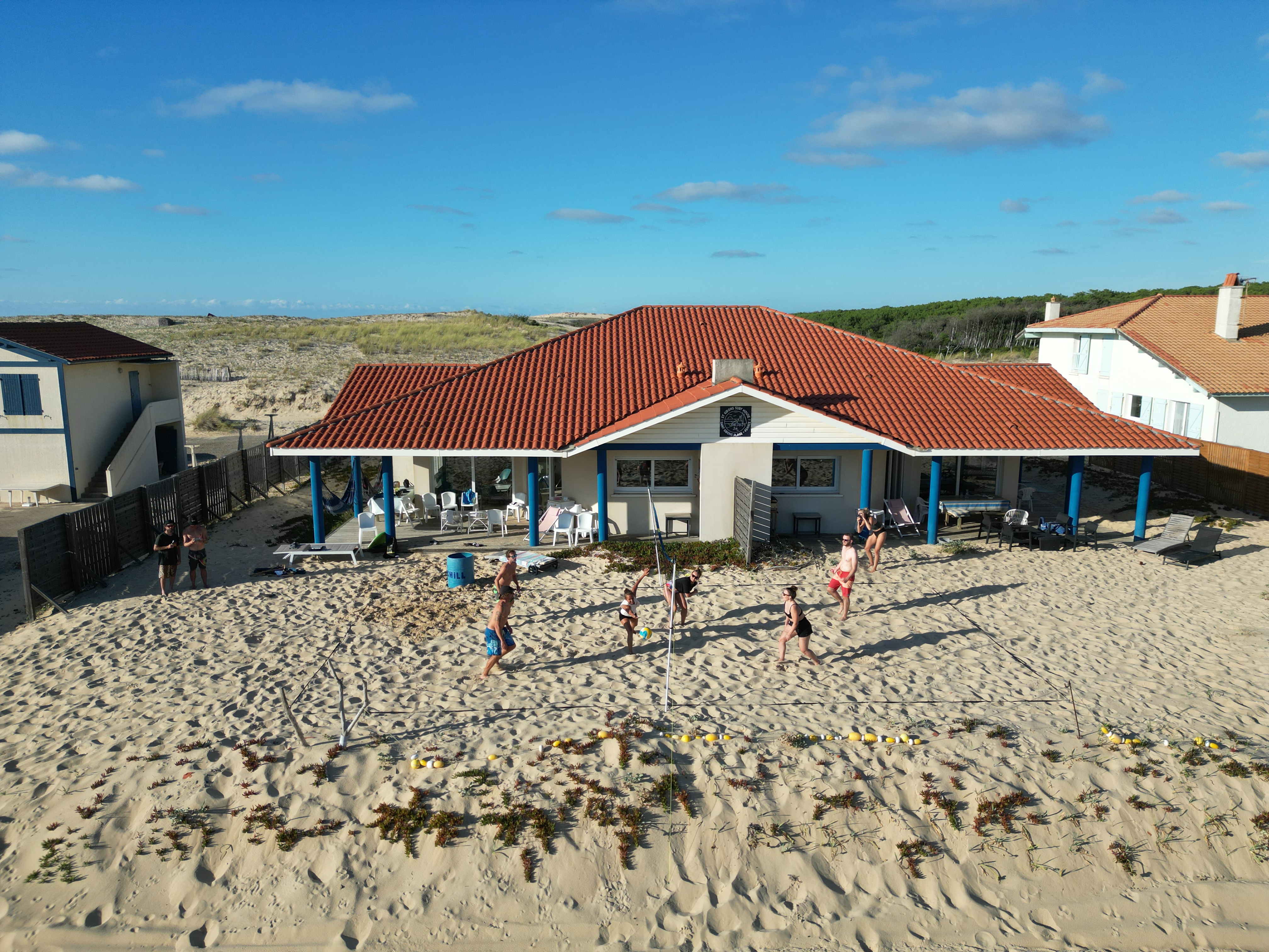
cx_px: 634
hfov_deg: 71.6
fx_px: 880
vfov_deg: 56.8
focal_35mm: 24
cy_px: 476
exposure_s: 1/2500
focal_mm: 6.72
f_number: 1.7
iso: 100
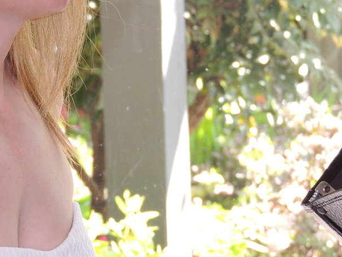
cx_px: -3
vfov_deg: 4.2
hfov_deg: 5.5
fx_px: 3537
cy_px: 31
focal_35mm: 358
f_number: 4.5
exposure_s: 1/60
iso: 320
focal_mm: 30.3
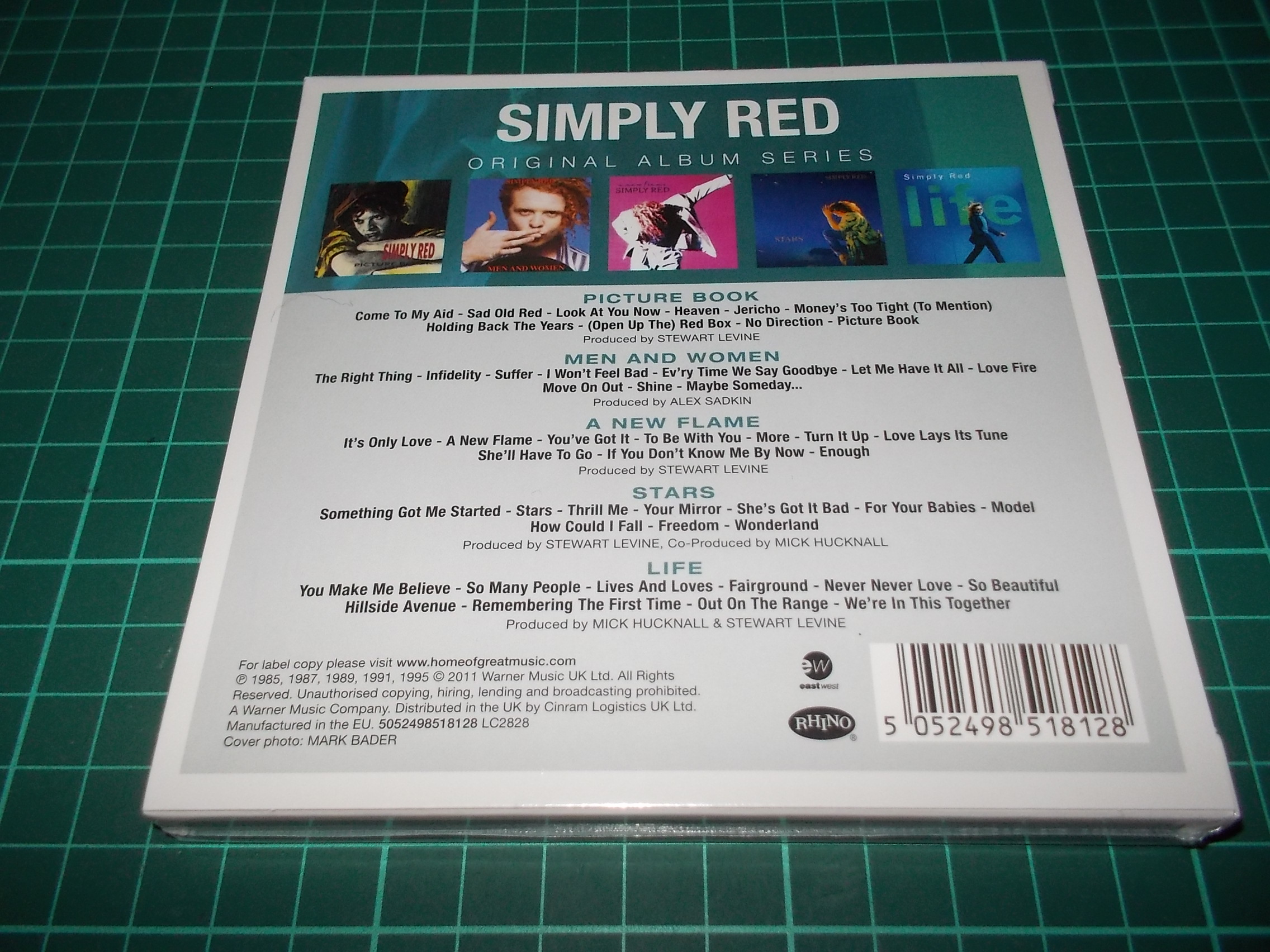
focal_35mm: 29
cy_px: 476
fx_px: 1064
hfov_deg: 61.7
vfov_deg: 48.2
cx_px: 635
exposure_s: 1/30
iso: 200
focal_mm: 4.1
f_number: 3.3
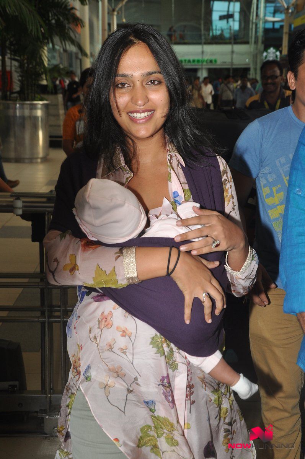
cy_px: 230
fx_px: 669
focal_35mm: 52
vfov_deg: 37.9
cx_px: 152
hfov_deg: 25.7
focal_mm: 35
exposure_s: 1/200
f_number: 8
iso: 400
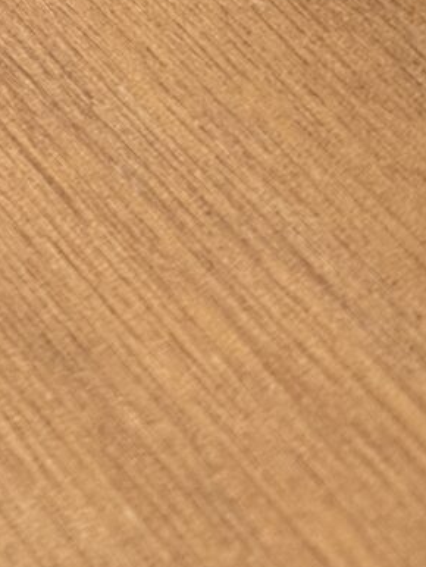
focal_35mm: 159
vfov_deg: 10.8
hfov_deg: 8.4
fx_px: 2606
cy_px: -727
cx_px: -640
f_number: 1.78
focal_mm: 6.76
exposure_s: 1/405
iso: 80
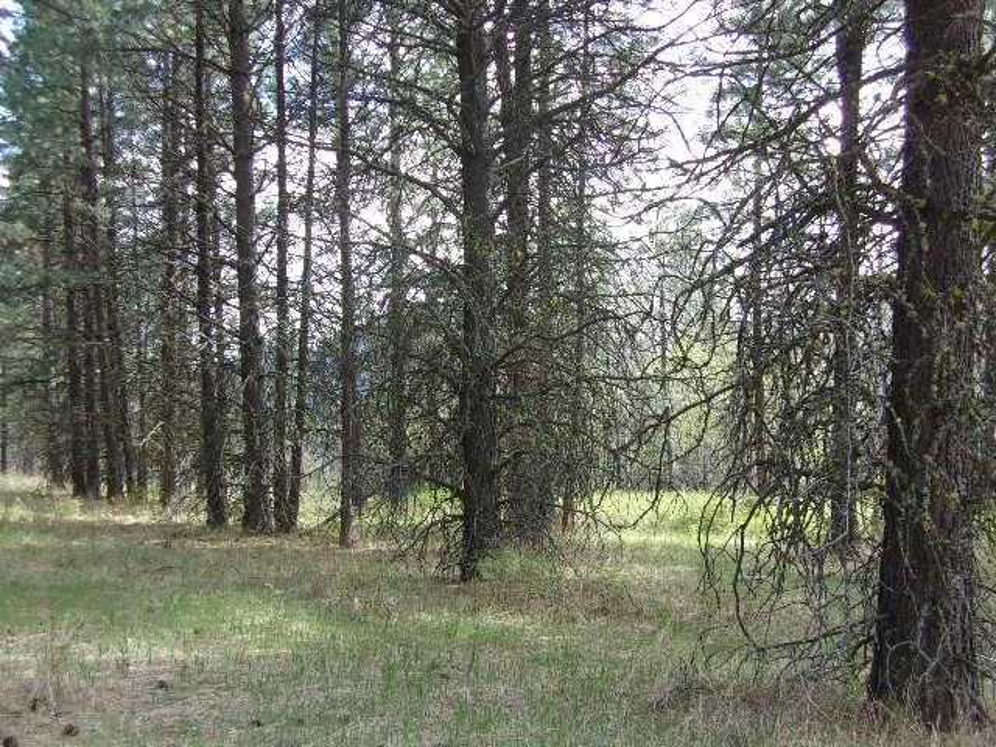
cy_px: 374
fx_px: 1208
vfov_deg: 34.3
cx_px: 498
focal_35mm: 42
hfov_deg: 44.8
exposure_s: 1/75
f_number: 3.7
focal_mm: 7.6
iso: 80
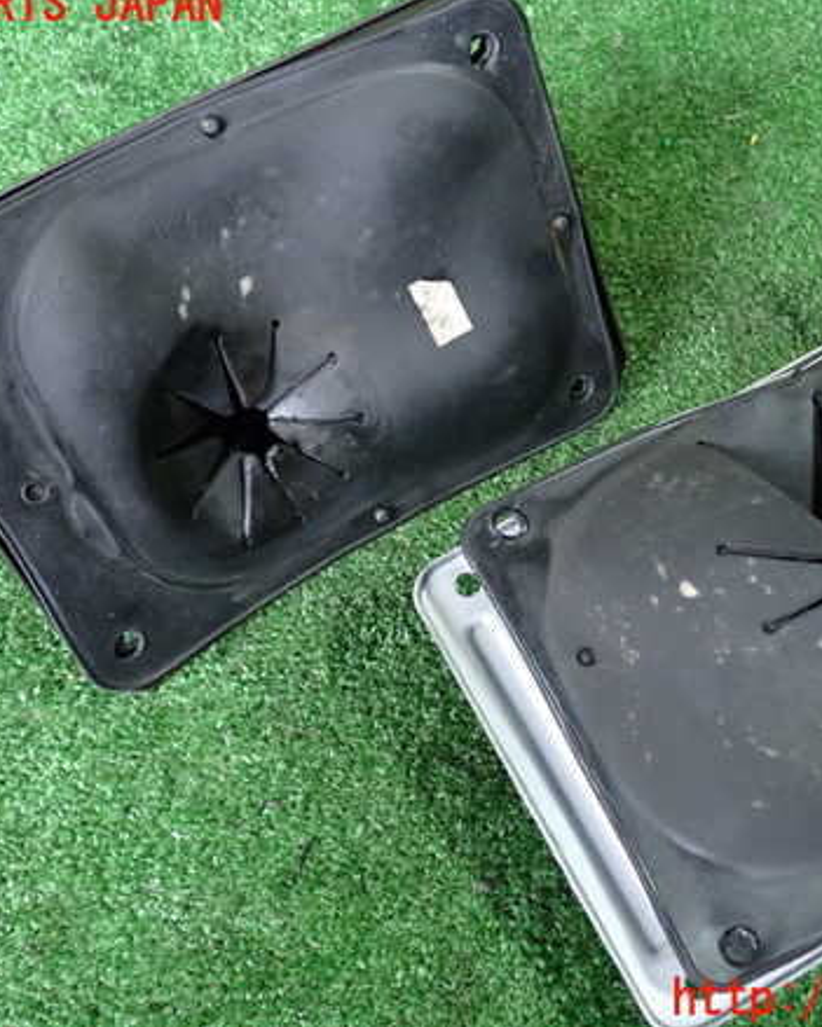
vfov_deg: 45.8
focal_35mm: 40
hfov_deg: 37.2
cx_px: 499
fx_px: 1217
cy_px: 503
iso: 800
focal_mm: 5.4
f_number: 2.3
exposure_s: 1/25
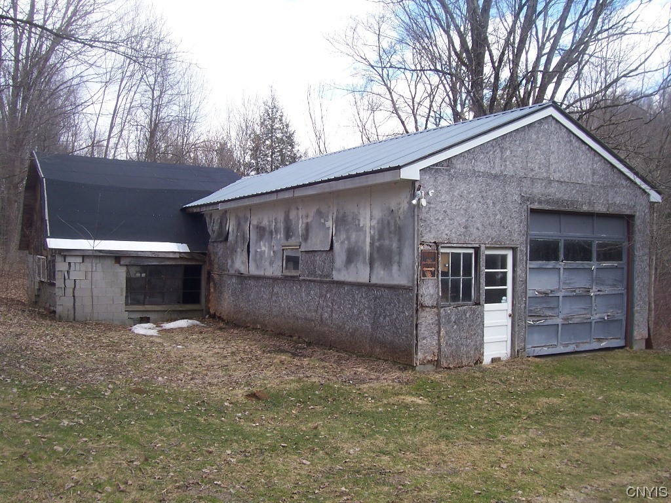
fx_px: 659
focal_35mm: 34
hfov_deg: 54.0
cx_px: 336
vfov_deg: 41.8
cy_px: 252
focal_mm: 5.6
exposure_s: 1/125
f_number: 5.6
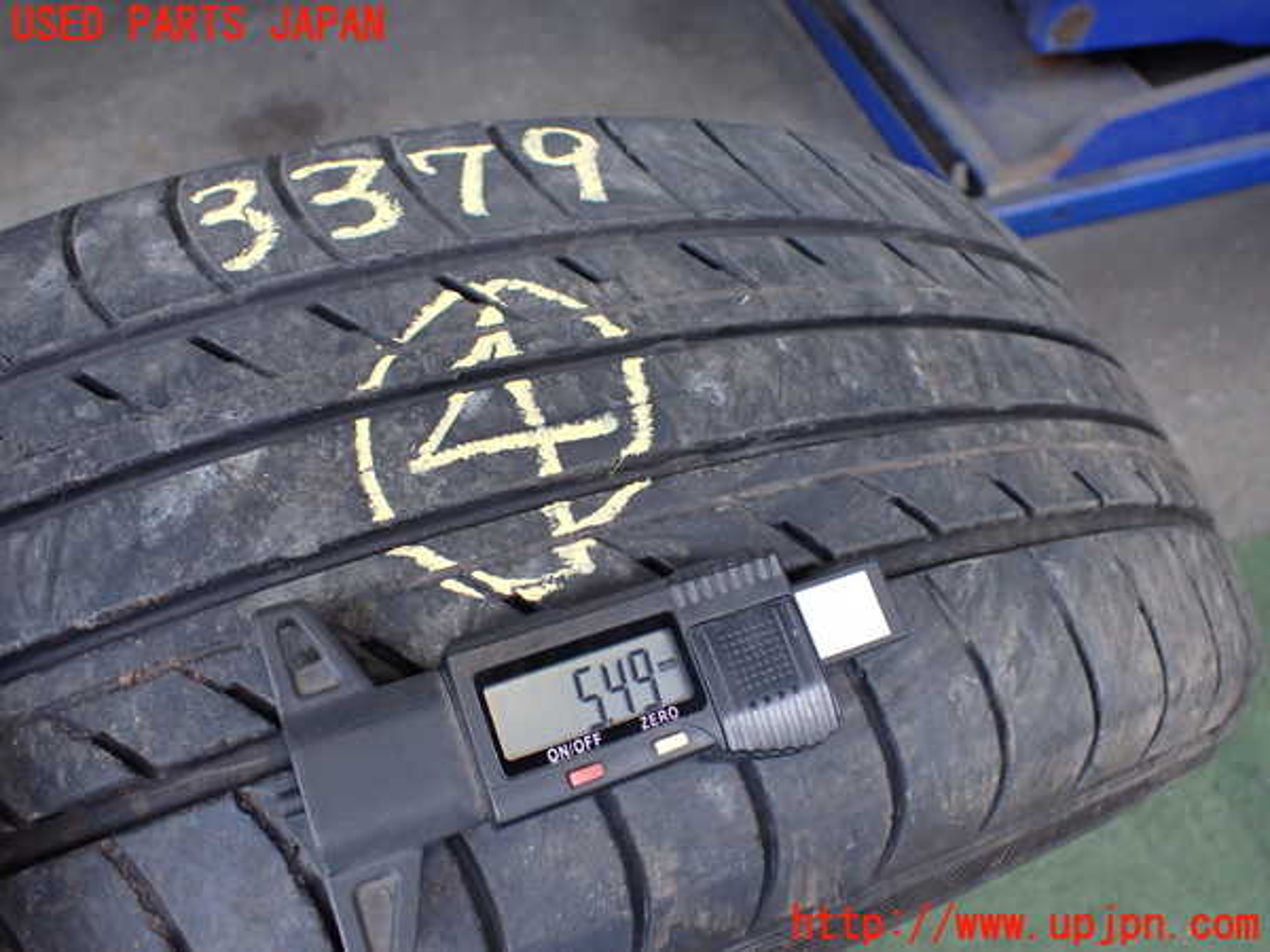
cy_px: 476
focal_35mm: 30
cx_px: 635
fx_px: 1101
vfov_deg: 46.8
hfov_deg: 60.0
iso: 250
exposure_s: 1/125
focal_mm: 5.4
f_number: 2.3
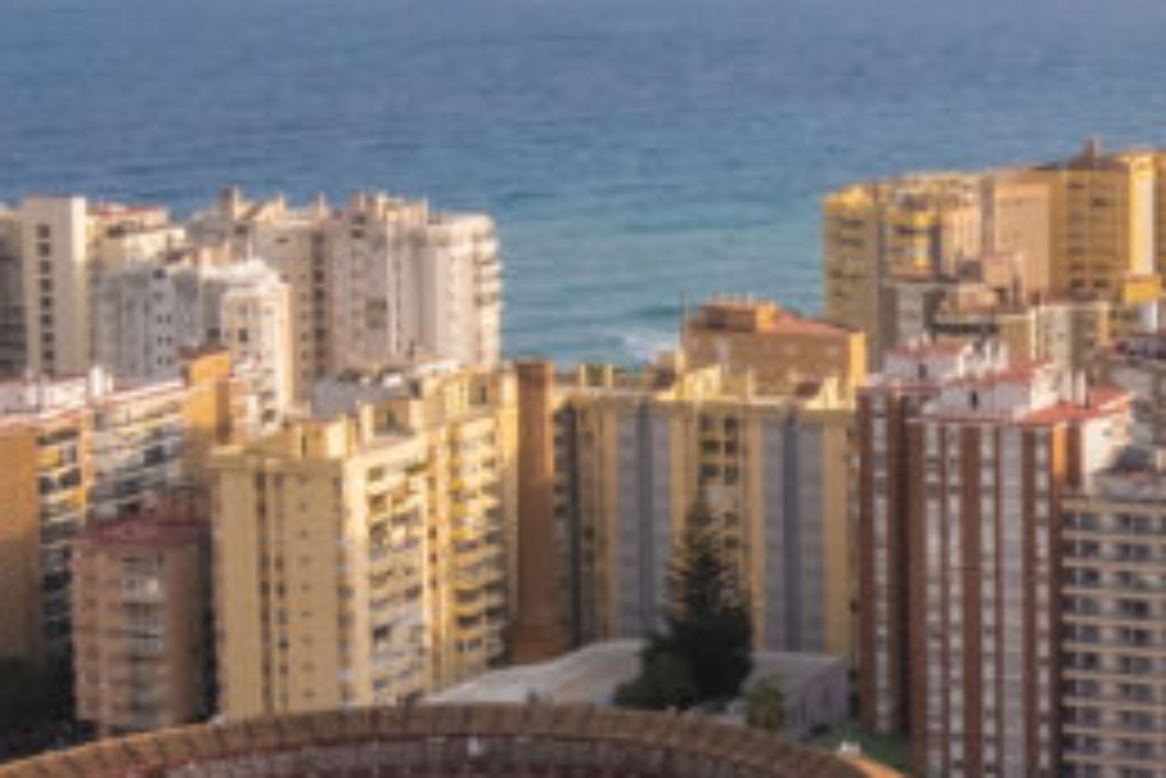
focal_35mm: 91
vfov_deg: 14.6
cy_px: 893
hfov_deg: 22.2
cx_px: 878
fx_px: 2949
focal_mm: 15.2
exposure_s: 1/250
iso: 250
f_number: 14
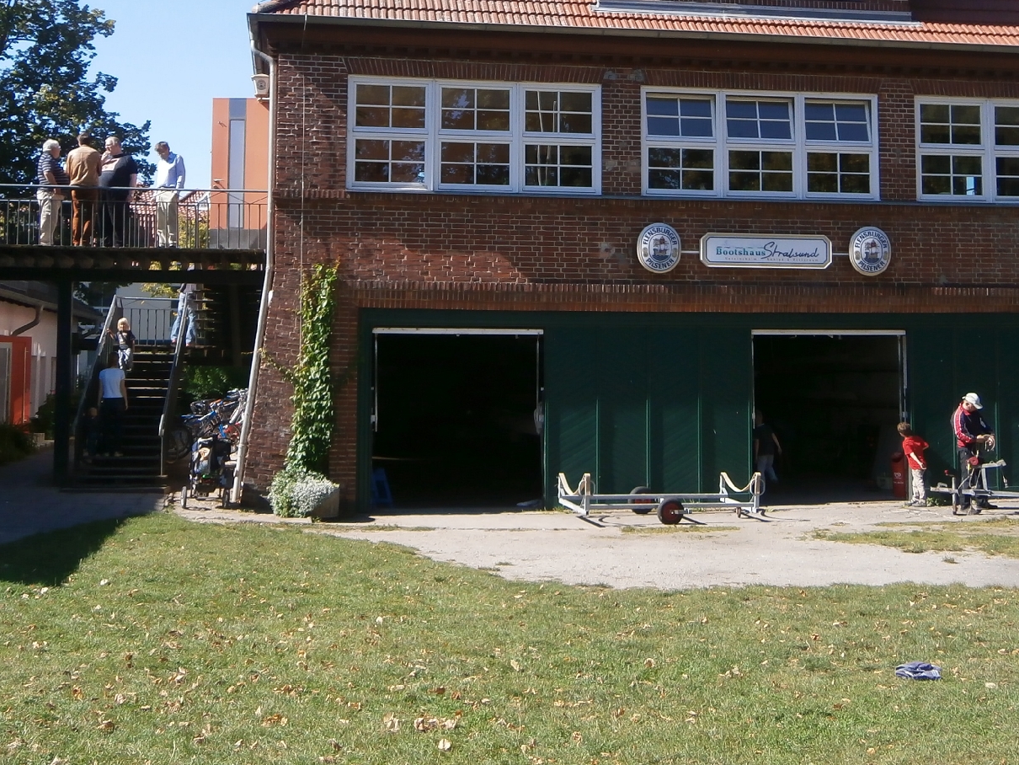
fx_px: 1295
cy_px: 290
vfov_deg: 32.7
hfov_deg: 42.9
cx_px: 527
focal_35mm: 44
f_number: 2.8
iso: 80
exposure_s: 1/640
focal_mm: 4.7
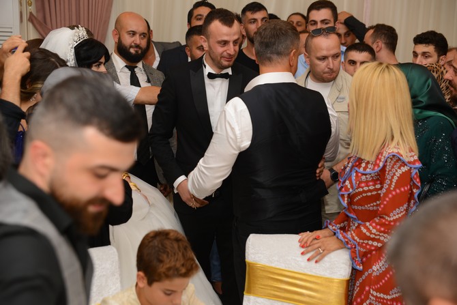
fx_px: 559
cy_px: 152
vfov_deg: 30.5
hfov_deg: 44.5
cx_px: 228
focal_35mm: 44
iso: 400
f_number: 5
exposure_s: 1/125
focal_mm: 44
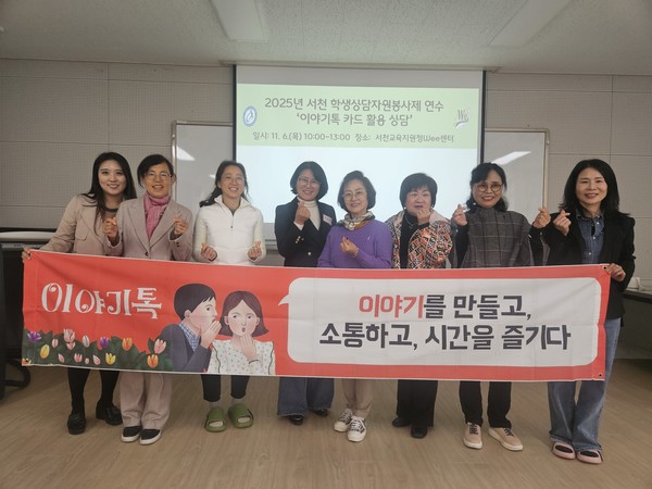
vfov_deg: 58.9
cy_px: 244
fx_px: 433
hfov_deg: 73.9
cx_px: 326
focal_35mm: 23
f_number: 1.8
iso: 125
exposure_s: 1/180
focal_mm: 5.4
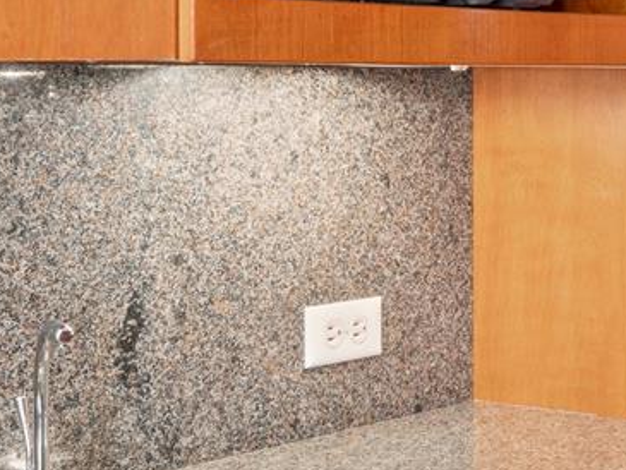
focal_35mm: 91
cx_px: 897
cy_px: 96
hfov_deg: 19.2
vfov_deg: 16.1
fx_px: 1646
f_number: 8
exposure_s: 1/1.25
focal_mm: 18
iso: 100
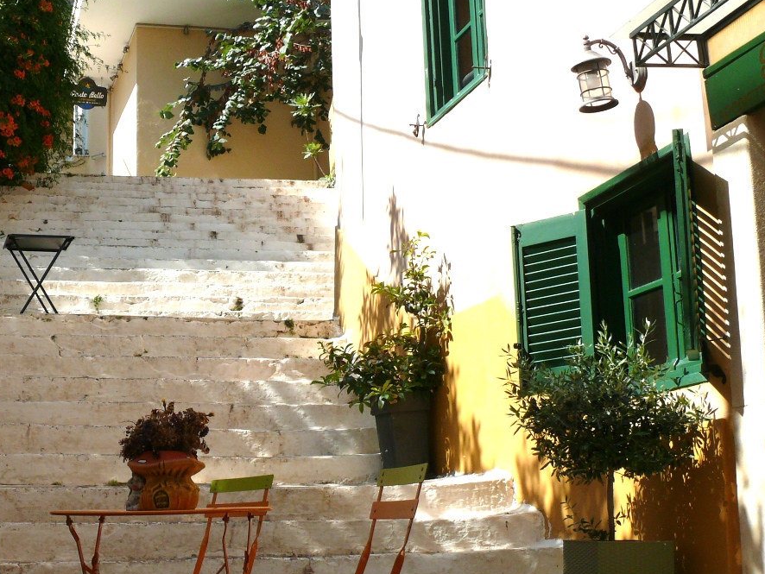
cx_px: 227
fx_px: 1282
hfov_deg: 32.8
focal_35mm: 58
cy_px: 321
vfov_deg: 25.2
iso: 100
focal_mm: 7.4
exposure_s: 1/200
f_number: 5.6
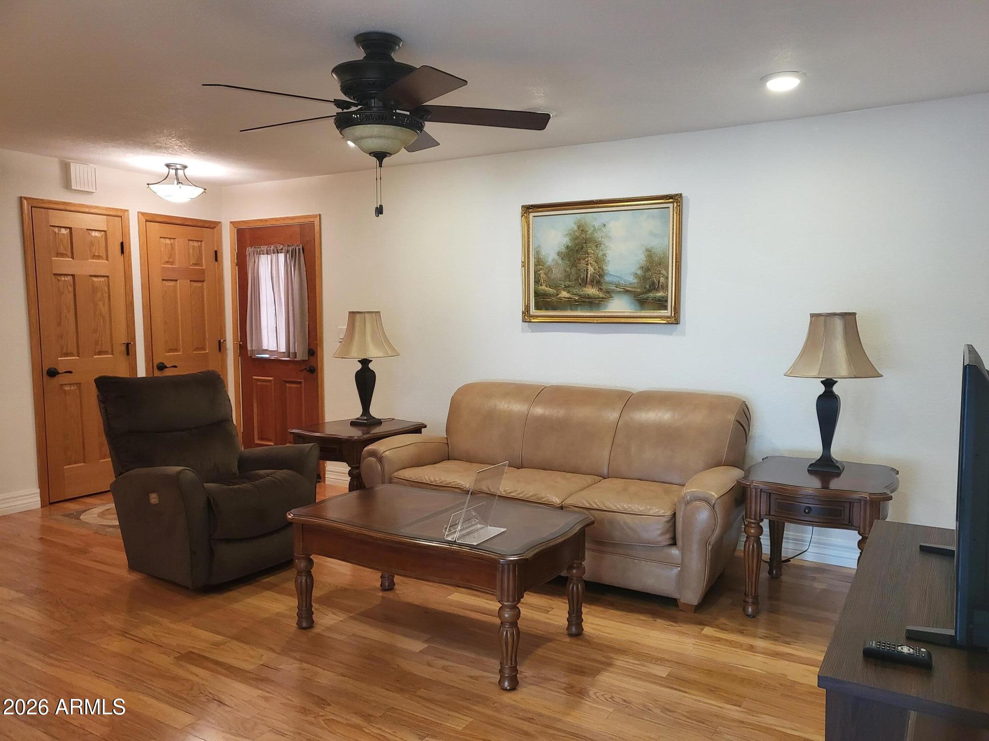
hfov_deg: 67.3
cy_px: 370
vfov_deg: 53.1
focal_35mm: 26
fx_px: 743
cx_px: 494
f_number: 1.8
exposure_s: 1/120
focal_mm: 4.25
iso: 320
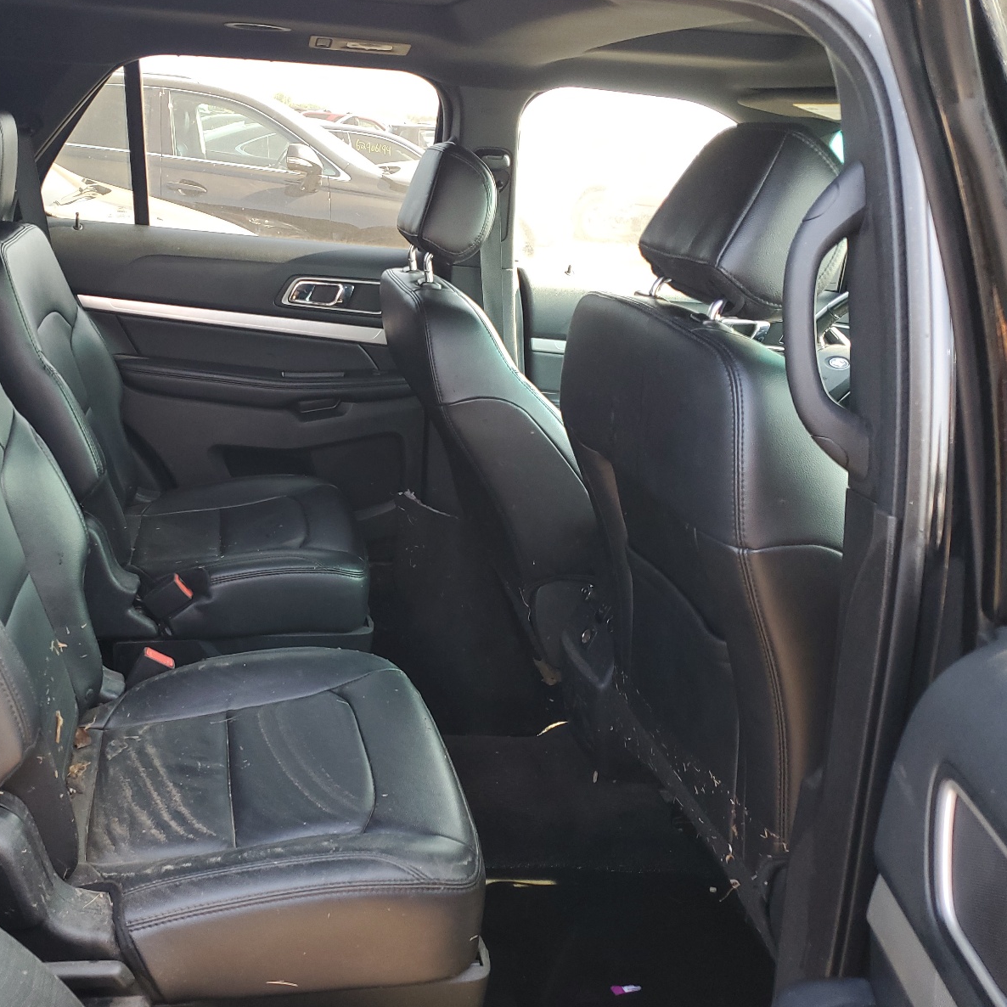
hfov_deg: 51.5
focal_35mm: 31
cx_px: 330
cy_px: 498
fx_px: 1020
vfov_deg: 52.5
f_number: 1.5
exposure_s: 1/120
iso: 78
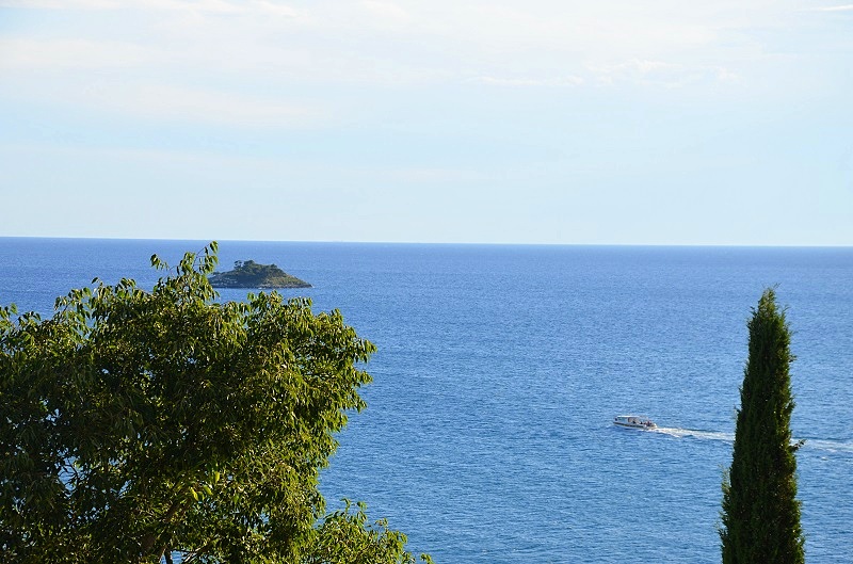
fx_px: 2836
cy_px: 282
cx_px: 426
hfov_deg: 17.1
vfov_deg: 11.4
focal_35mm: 120
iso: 180
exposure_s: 1/250
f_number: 8
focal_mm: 80
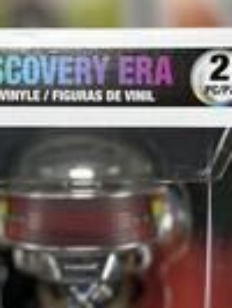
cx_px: -46
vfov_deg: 9.0
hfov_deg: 6.7
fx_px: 1963
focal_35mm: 220
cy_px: 283
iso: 32
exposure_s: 1/121
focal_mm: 9
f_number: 2.8
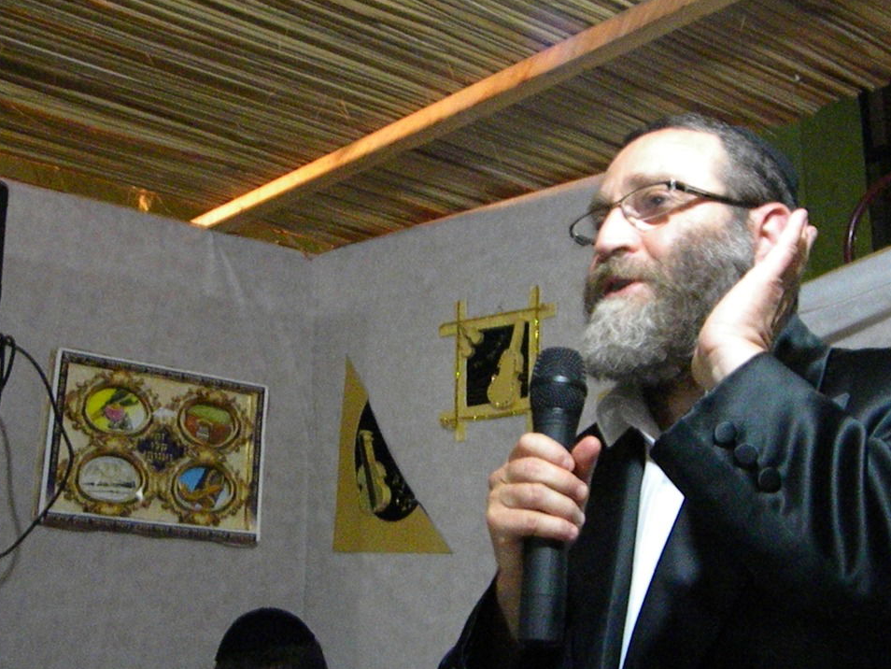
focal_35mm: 44
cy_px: 342
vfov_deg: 32.9
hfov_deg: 42.9
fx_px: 1133
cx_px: 464
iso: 2916
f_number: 3.8
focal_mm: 7.3
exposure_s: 1/66
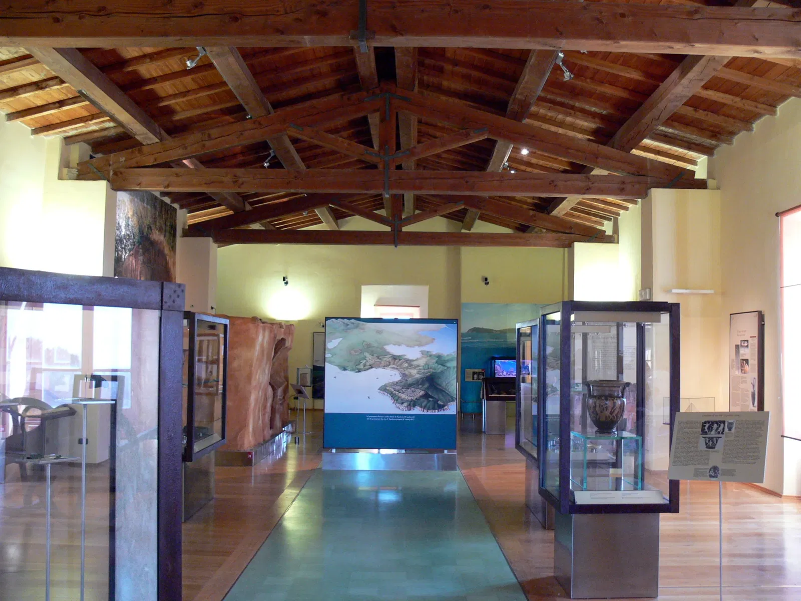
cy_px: 300
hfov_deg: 52.6
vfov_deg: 40.7
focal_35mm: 35
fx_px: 810
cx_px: 400
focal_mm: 7.4
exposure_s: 1/13
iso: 200
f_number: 2.8
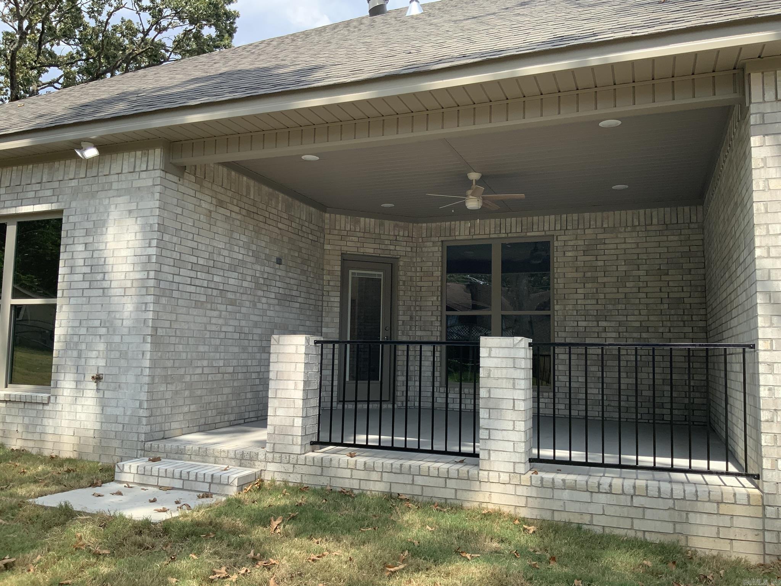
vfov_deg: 48.2
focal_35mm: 29
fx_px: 654
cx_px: 390
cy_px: 293
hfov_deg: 61.7
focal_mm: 3
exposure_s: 1/829
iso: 16
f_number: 1.8
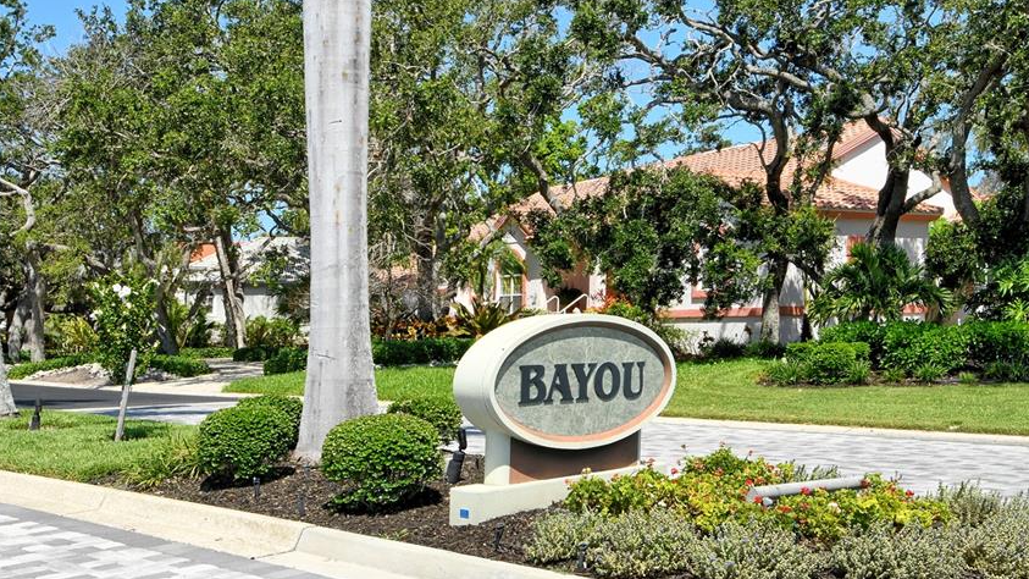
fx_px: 1146
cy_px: 353
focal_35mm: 42
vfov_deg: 28.3
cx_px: 485
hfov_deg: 48.3
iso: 640
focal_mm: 22
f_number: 20
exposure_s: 1/250
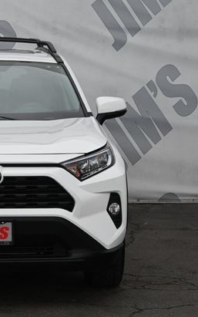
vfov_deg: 17.5
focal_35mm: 119
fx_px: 1027
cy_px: 159
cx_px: -12
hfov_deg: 10.9
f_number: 6.3
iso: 400
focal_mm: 50
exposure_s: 1/250
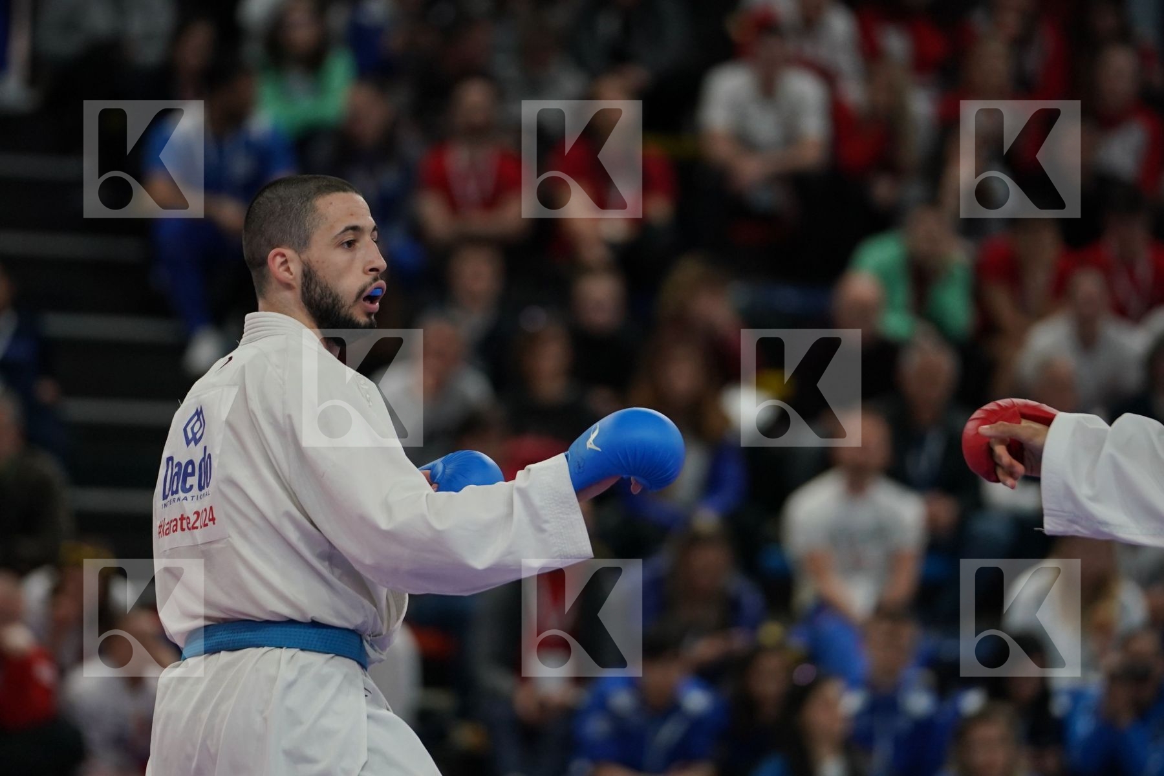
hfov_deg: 7.3
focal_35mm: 283
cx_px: 582
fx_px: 9150
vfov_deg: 4.9
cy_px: 388
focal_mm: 189
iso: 1250
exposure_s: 1/1000
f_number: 2.8
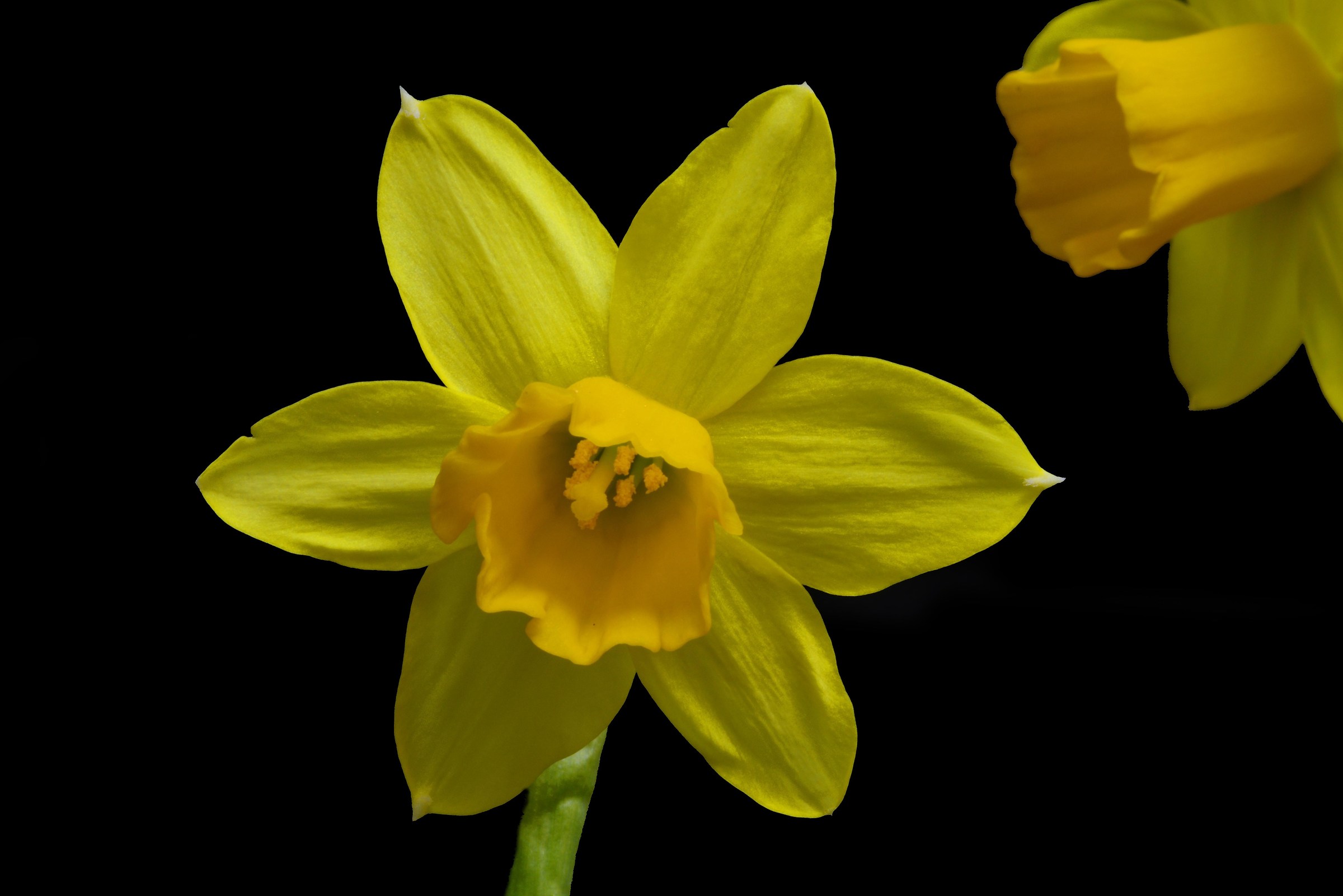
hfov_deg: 13.0
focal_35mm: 158
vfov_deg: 8.7
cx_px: 672
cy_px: 448
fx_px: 5875
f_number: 22
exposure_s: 1
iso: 100
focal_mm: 105
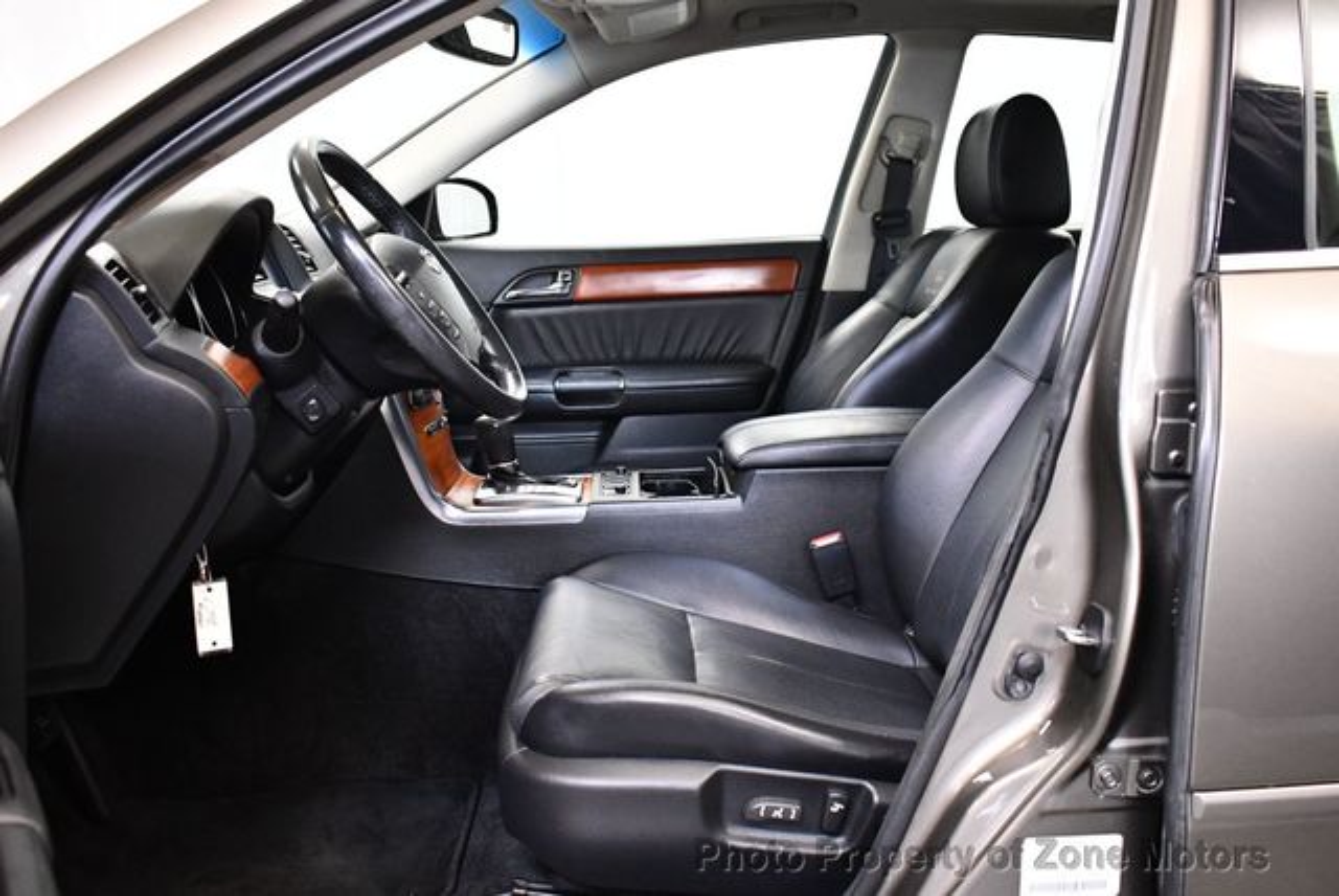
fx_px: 1340
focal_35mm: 36
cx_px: 670
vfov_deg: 36.9
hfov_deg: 53.1
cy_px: 448
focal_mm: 18
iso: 3200
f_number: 3.5
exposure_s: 1/125
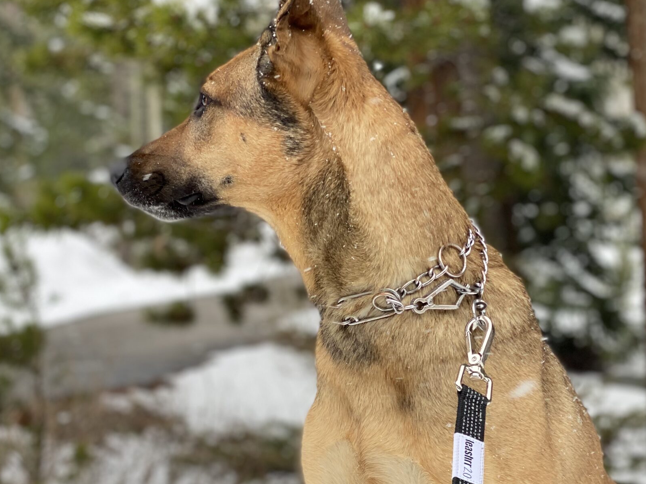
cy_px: 326
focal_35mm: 83
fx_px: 1549
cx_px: 410
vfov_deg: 17.7
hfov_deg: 23.5
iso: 25
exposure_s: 1/122
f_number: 2
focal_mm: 6
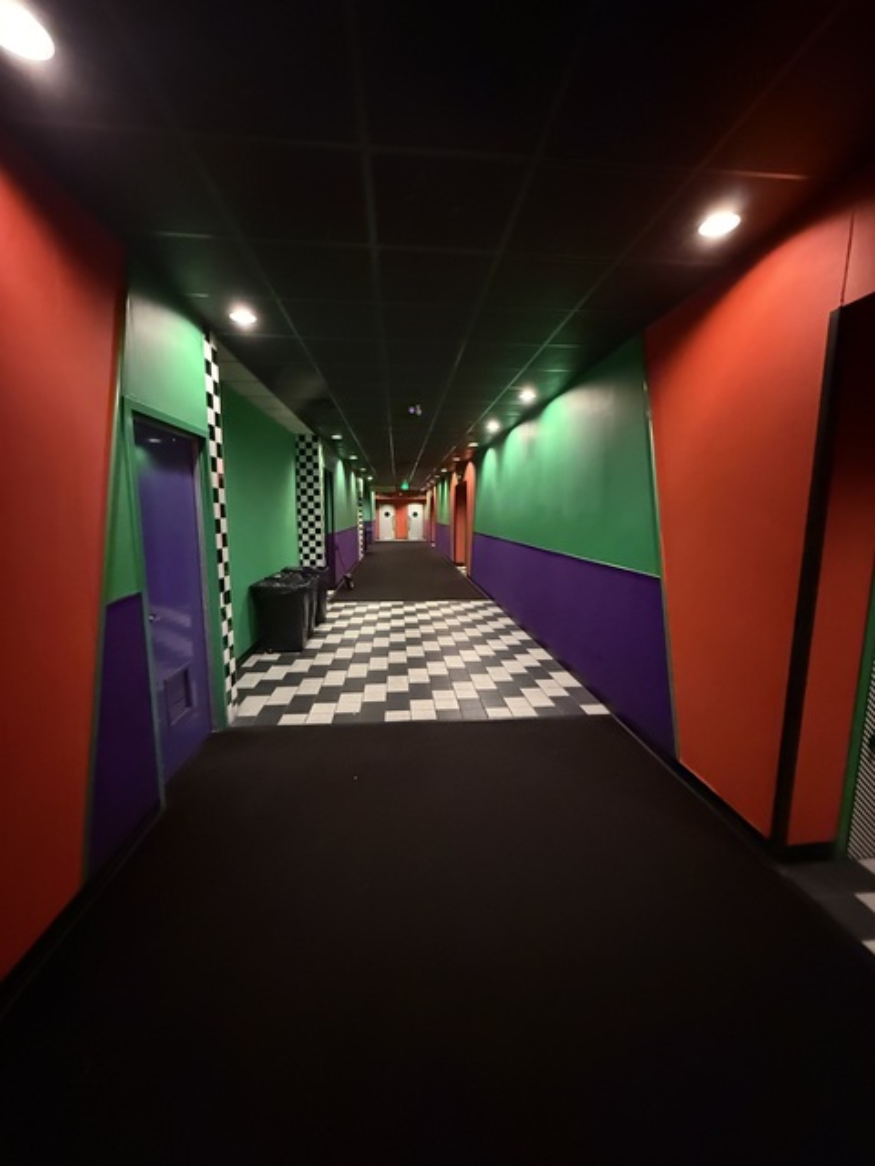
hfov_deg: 85.7
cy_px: 583
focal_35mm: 14
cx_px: 438
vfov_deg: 102.1
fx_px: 472
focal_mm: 2.22
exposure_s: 1/40
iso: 1600
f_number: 2.2
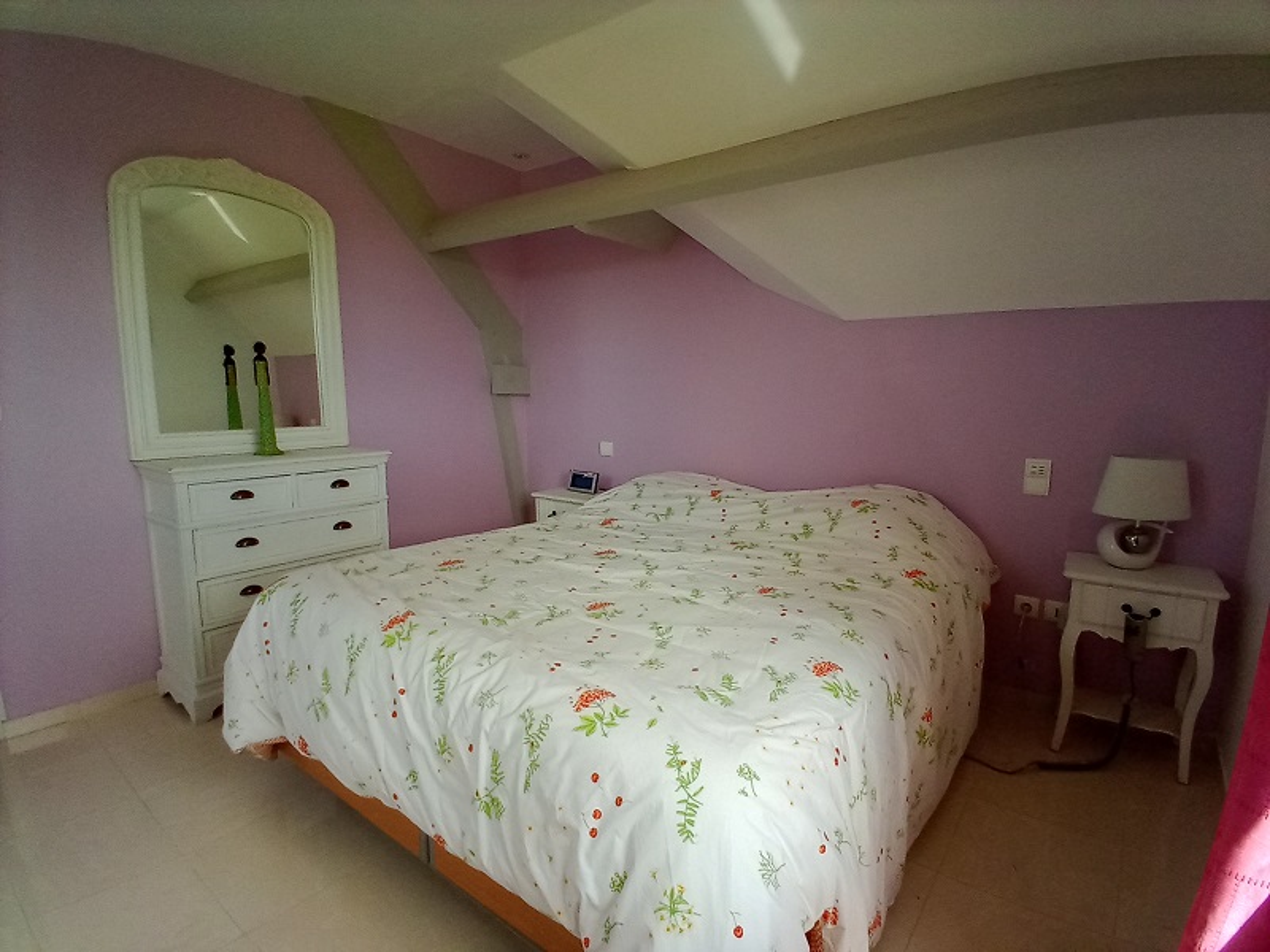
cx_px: 635
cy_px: 476
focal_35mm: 13
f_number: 2.2
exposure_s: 1/100
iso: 185
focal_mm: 1.4
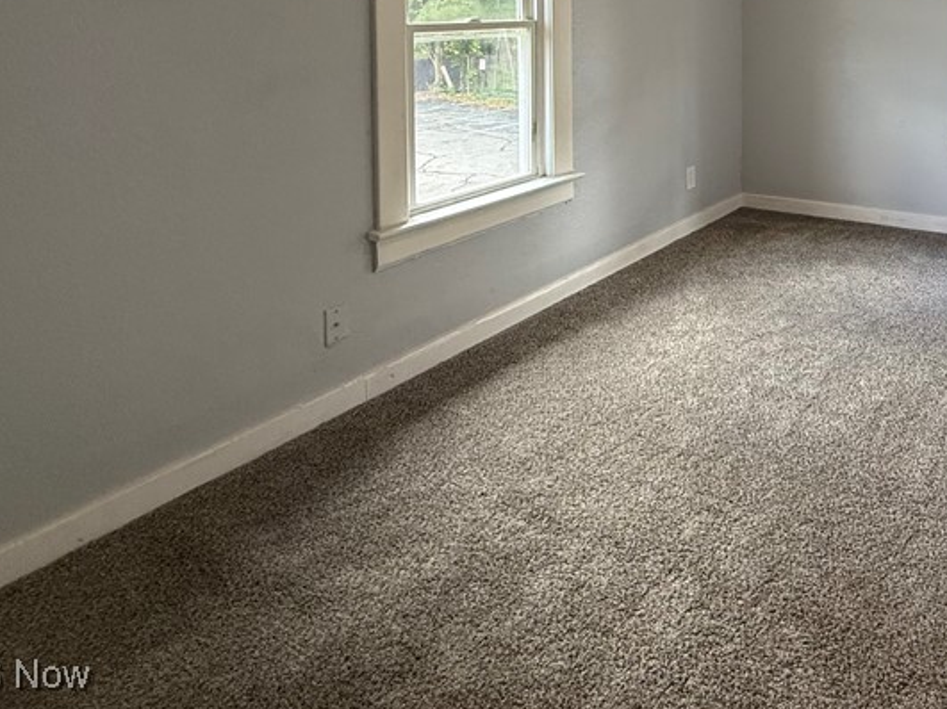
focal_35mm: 27
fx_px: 738
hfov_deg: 57.4
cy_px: 30
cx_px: 828
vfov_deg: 45.0
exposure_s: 1/120
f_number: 2.2
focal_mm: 2.22
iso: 200
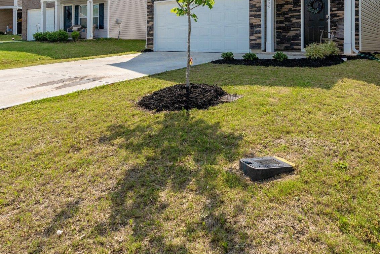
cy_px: 37
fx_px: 316
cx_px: 247
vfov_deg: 41.1
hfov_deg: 60.9
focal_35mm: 30
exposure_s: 1/2000
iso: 320
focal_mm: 16.5
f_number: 8
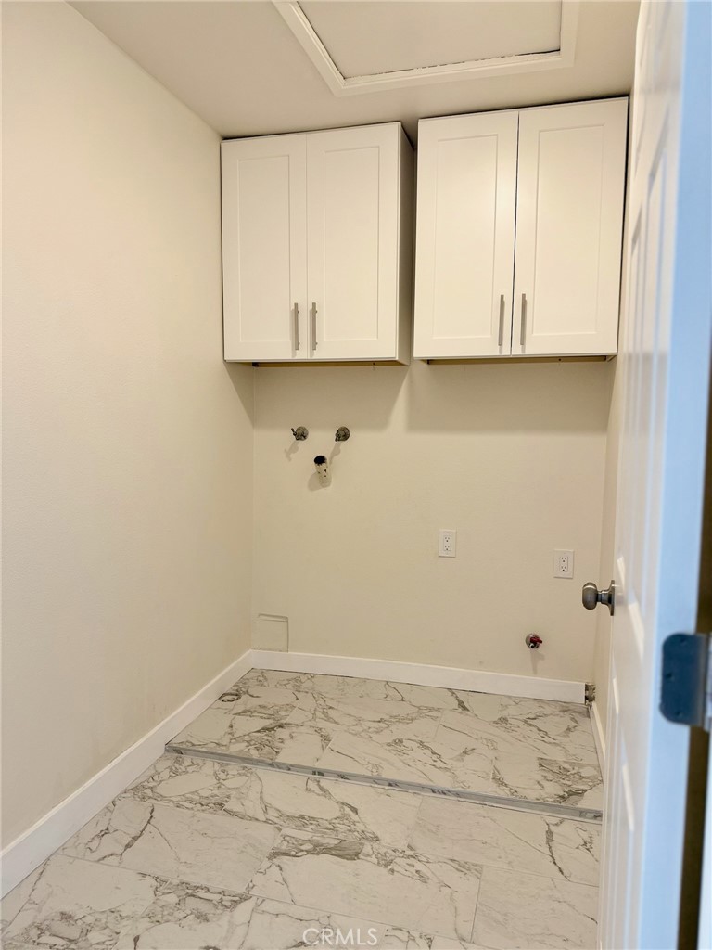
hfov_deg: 56.8
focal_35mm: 24
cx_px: 356
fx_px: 658
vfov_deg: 71.6
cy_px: 475
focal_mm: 6.76
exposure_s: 1/121
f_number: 1.78
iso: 125
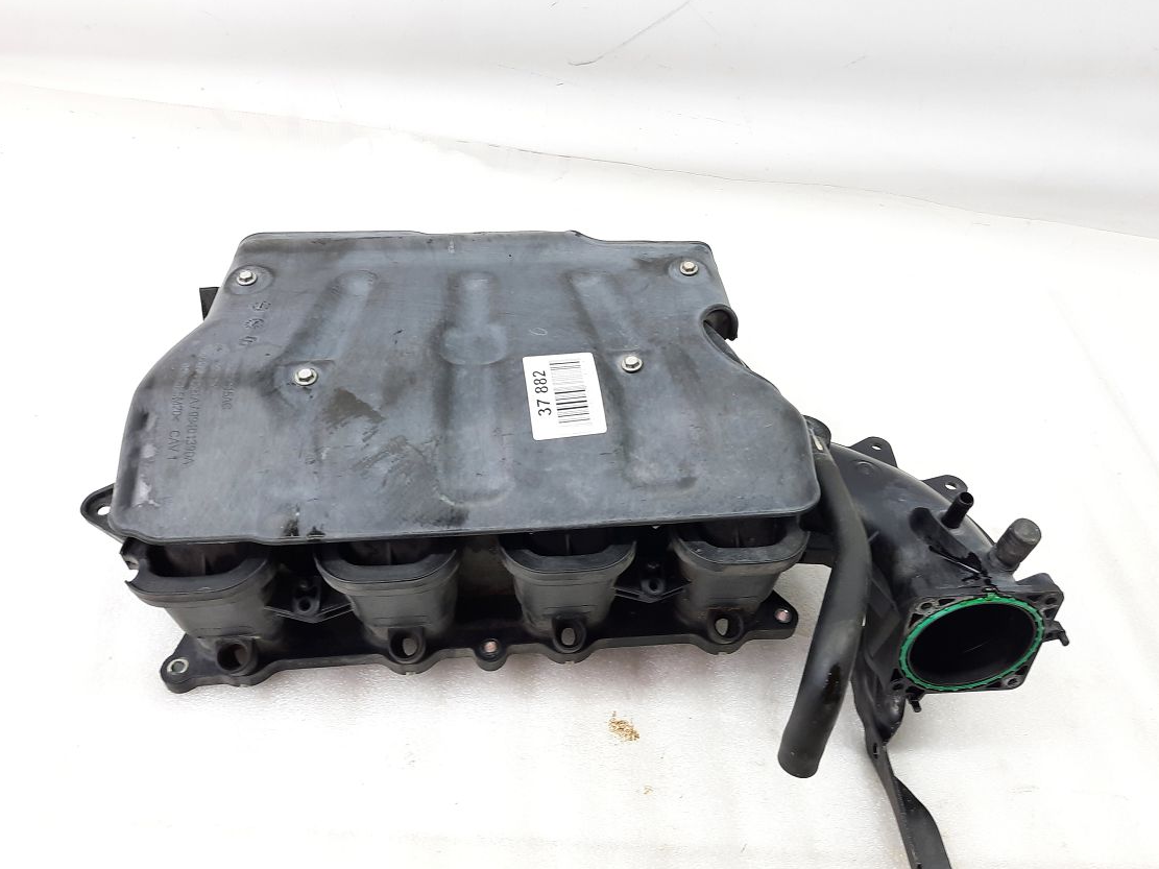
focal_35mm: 27
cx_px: 614
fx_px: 904
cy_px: 446
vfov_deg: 51.3
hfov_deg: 65.3
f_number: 2
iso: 100
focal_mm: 4.6
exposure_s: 1/50
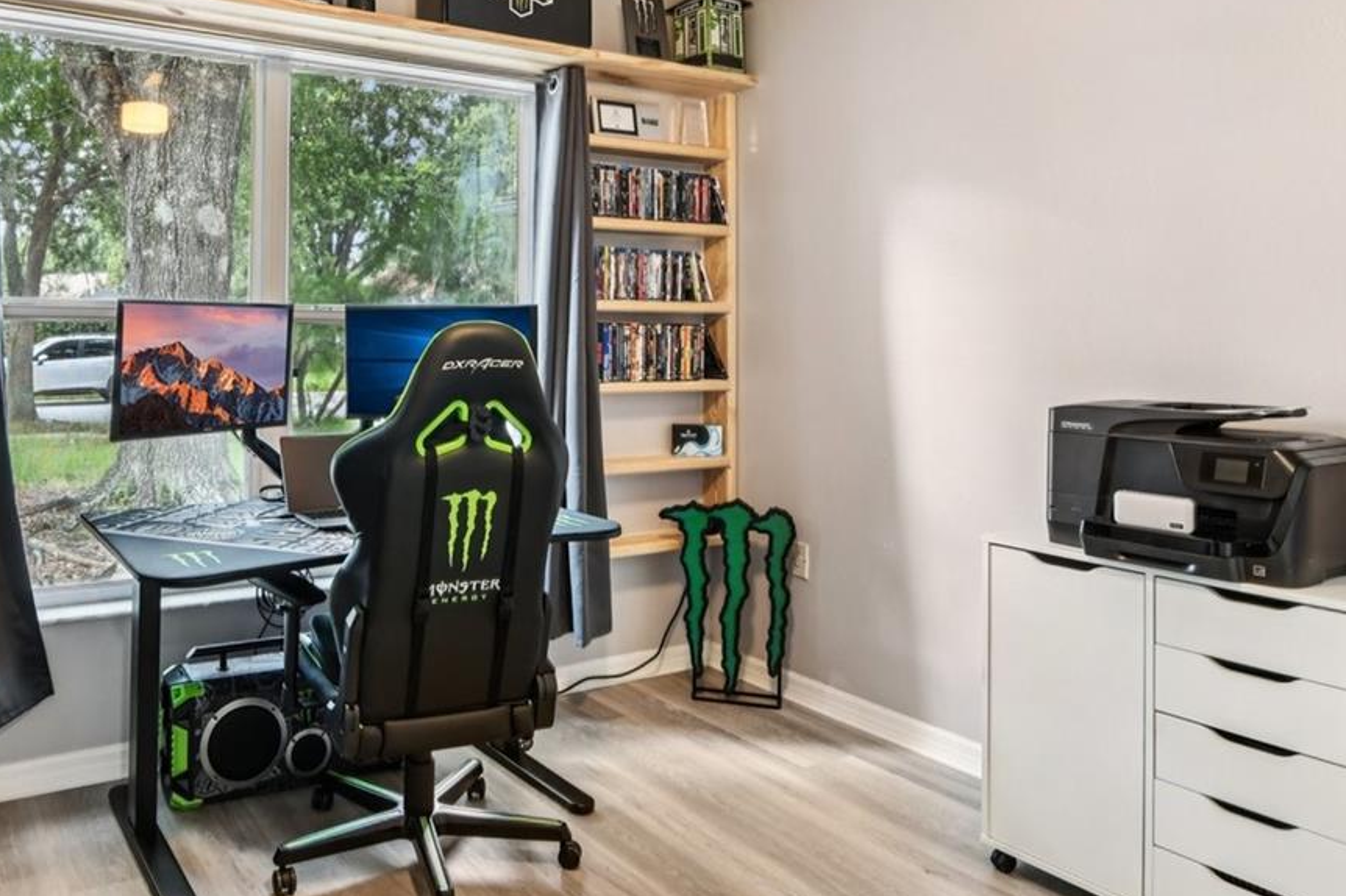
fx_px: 972
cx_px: 459
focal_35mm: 26
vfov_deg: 49.4
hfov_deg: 67.7
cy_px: 387
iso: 400
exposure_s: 1/4
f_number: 8
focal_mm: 14
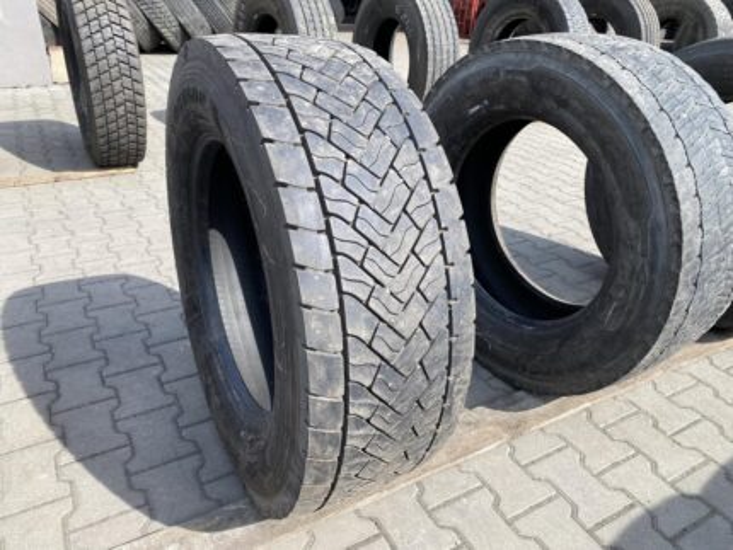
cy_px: 275
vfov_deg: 53.1
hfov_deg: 67.3
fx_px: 551
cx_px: 366
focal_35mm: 26
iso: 32
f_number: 1.8
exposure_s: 1/973
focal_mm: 4.25
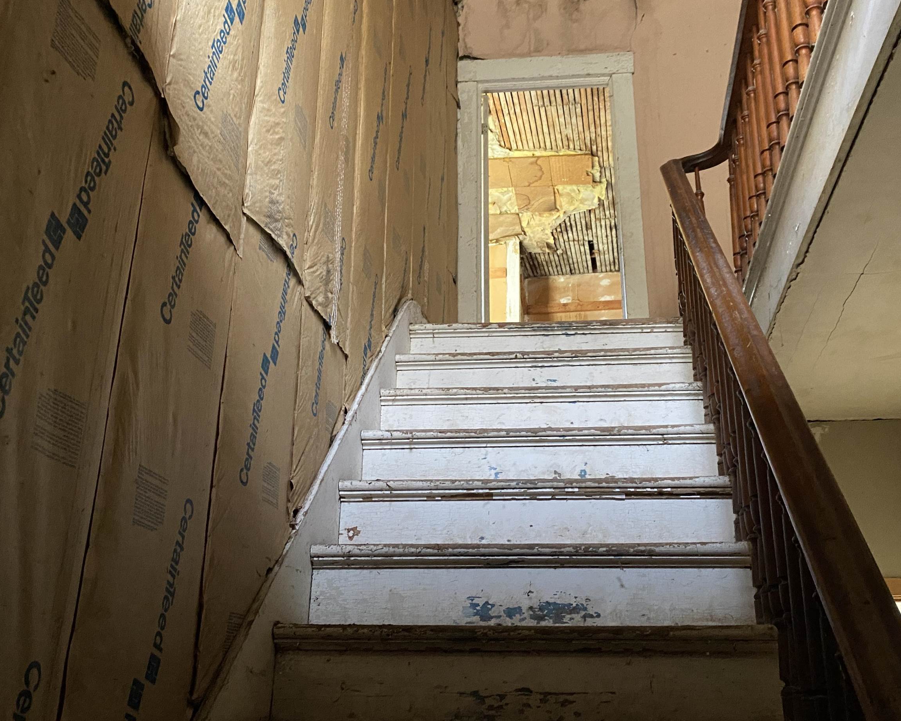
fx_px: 907
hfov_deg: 52.7
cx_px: 514
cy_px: 357
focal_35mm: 34
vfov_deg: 43.4
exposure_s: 1/32
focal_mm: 4.25
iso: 640
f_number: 1.8
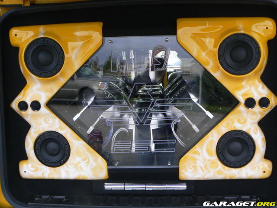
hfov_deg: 51.4
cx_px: 138
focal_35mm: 36
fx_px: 288
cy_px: 104
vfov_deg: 39.7
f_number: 5
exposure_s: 1/100
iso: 80
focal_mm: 6
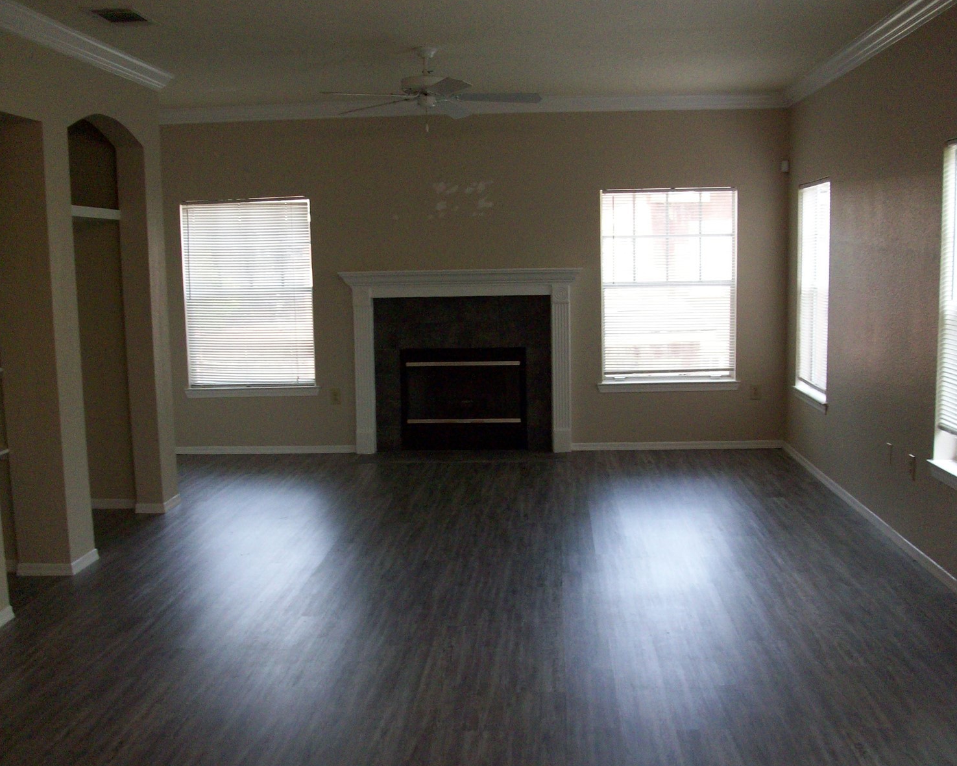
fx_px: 1020
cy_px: 386
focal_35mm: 36
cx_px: 513
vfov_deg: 41.2
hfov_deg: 50.2
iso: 160
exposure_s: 1/139
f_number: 2.8
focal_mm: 5.7
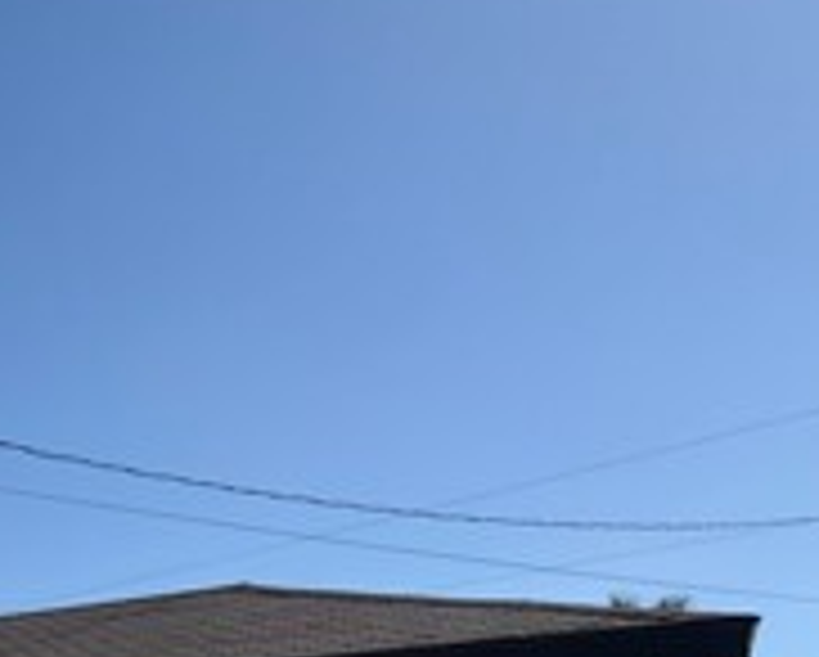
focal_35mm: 48
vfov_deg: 26.4
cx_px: -270
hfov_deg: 30.0
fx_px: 1165
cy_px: 868
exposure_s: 1/1399
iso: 20
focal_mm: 2.22
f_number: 2.2
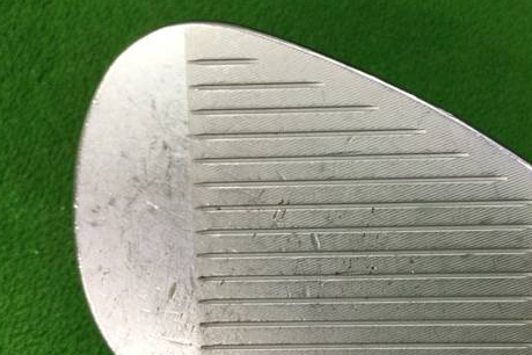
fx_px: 665
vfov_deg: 29.6
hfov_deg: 43.2
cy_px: 239
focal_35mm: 45
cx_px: 342
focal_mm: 3.3
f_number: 2.4
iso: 50
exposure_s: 1/30
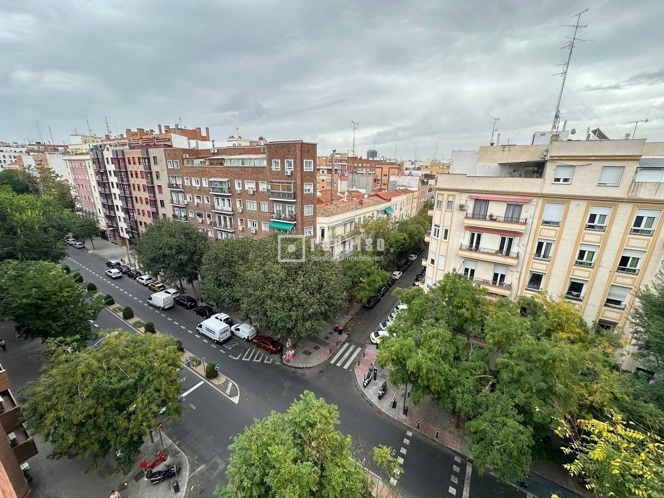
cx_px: 332
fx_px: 269
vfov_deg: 85.7
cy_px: 249
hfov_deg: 102.1
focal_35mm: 14
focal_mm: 2.22
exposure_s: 1/442
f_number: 2.2
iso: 40
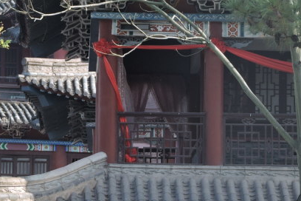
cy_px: 76
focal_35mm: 274
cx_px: 13
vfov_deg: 5.0
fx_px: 2291
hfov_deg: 7.5
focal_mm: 18.7
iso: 100
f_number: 4.2
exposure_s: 1/200
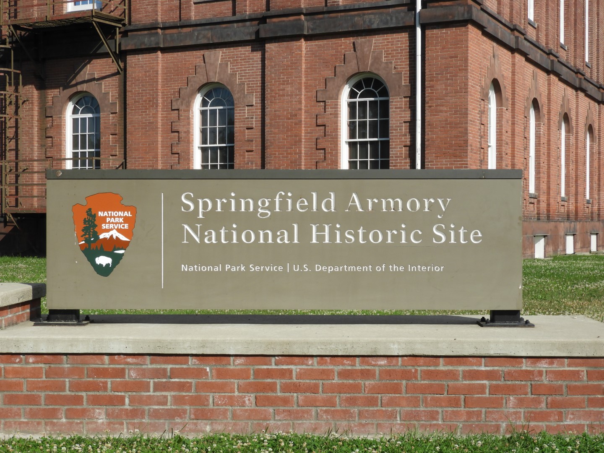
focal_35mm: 60
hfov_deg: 32.2
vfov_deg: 24.4
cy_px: 226
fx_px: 1047
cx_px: 302
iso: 100
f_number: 4.2
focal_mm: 10.7
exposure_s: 1/1000
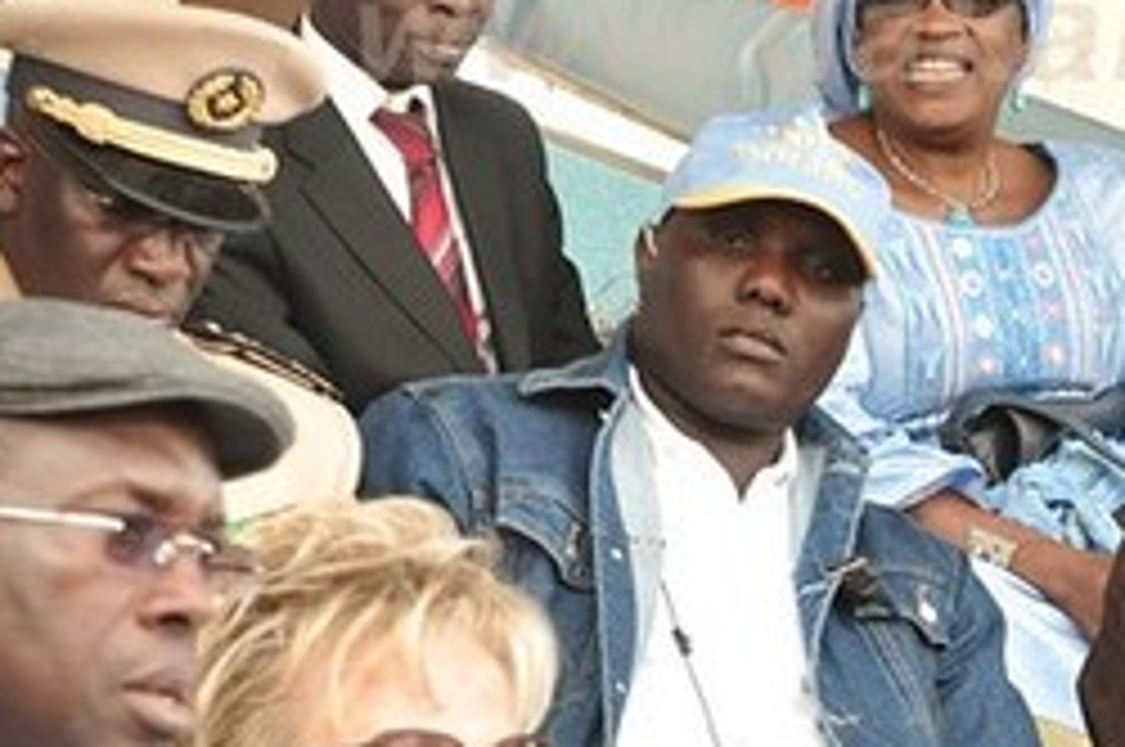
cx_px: 1080
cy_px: 986
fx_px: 8645
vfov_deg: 4.9
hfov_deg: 7.4
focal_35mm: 277
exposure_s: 1/250
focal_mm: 66
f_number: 7.1
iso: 800
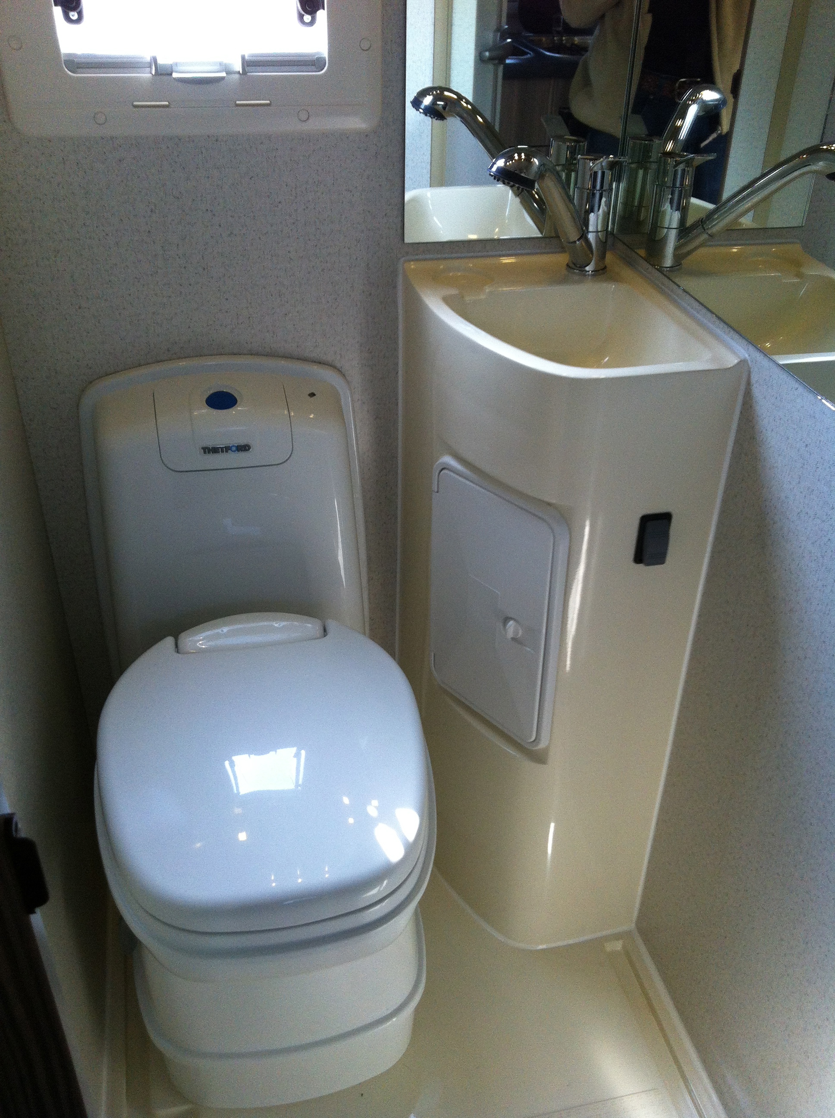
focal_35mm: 35
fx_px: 1129
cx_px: 418
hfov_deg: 40.6
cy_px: 559
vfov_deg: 52.7
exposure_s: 1/120
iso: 125
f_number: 2.8
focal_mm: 3.85
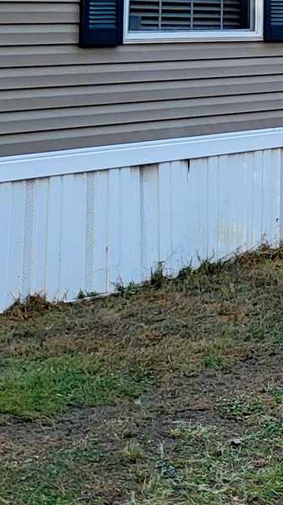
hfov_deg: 11.7
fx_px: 1322
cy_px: -220
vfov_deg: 19.3
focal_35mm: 99
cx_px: 419
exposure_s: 1/192
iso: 40
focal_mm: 5
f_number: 1.8
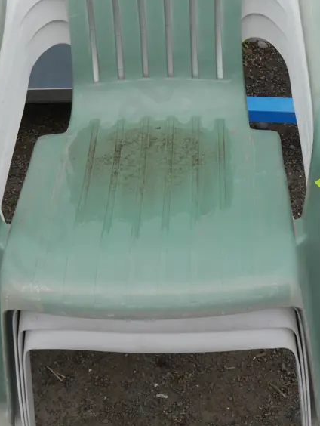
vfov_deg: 27.5
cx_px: 163
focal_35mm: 69
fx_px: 849
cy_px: 79
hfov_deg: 21.3
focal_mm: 19
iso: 200
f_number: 5.6
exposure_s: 1/160
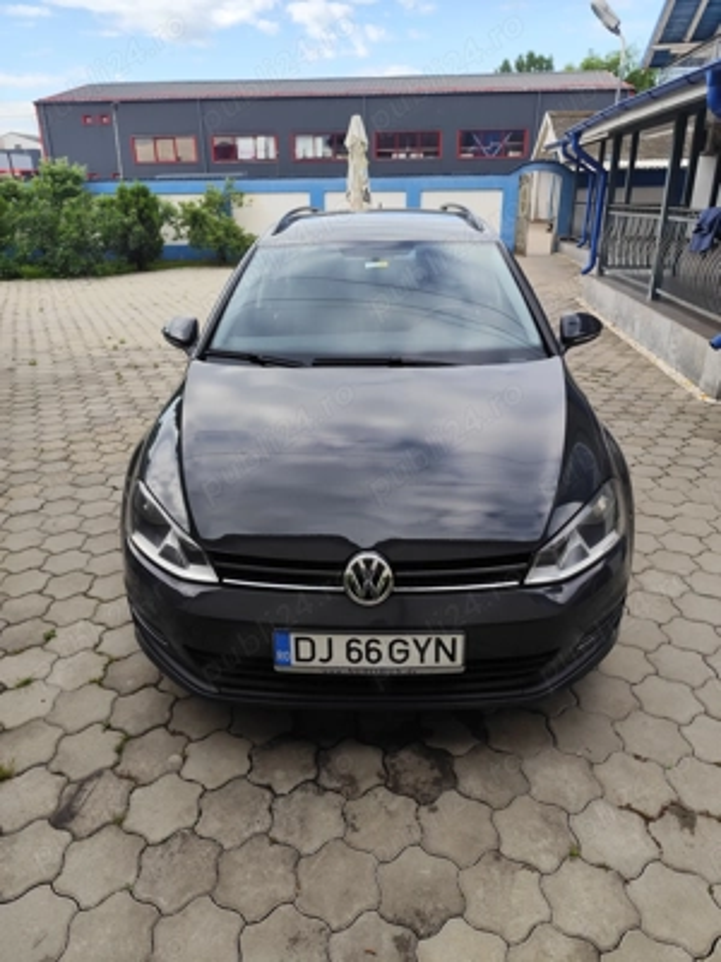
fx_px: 639
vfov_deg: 73.9
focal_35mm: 23
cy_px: 481
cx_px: 360
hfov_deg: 58.9
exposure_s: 1/349
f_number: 1.65
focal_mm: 6.19
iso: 50
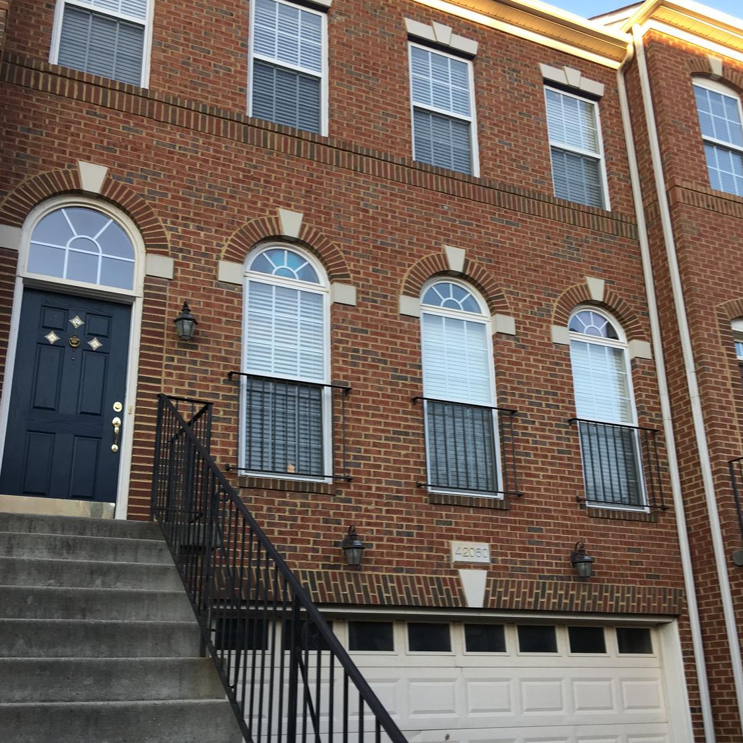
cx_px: 366
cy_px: 429
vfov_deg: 47.1
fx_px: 850
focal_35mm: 35
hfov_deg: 47.2
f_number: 2.2
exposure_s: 1/120
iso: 25
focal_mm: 4.15
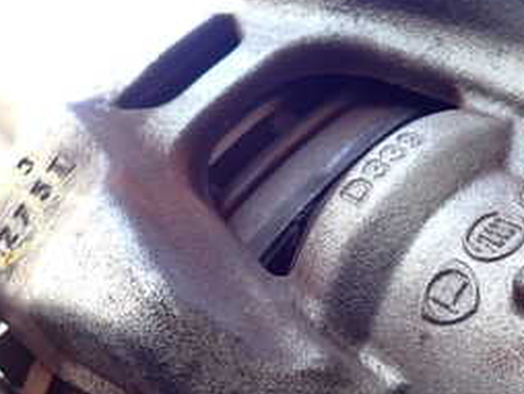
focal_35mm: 59
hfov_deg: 32.0
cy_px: 285
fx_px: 894
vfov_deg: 24.6
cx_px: 398
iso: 200
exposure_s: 1/125
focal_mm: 4.5
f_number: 2
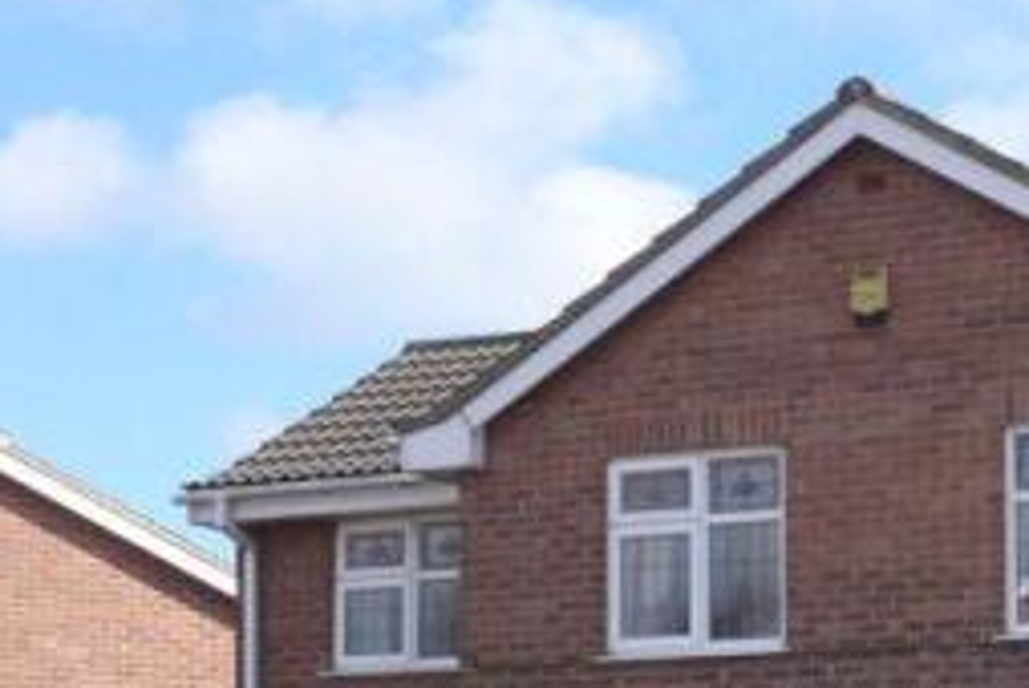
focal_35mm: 103
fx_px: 2947
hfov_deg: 19.3
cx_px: 995
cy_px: 824
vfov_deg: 13.0
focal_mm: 7.9
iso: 800
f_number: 8
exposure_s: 1/2000
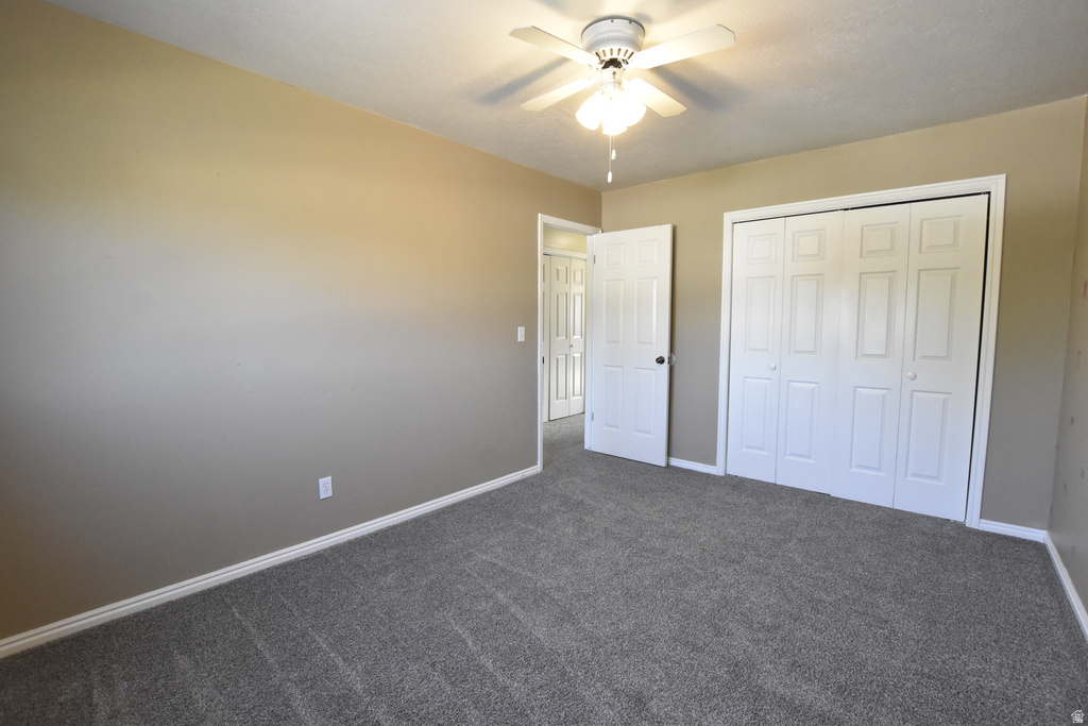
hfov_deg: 100.4
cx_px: 544
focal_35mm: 15
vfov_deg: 77.3
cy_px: 363
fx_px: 453
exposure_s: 1/180
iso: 3200
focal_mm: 10
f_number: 5.6
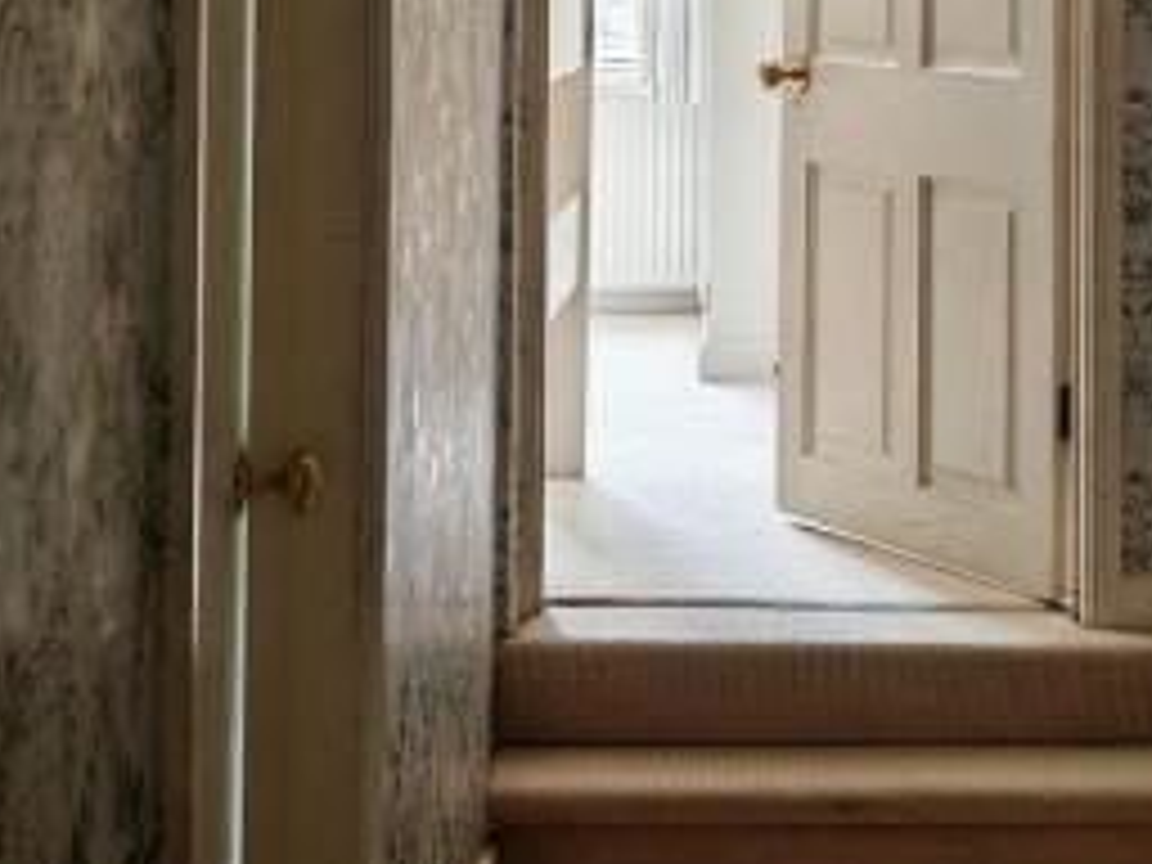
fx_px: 3028
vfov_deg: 15.8
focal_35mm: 91
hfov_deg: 21.3
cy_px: -101
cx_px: 880
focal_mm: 7.62
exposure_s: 1/100
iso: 80
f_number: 1.6
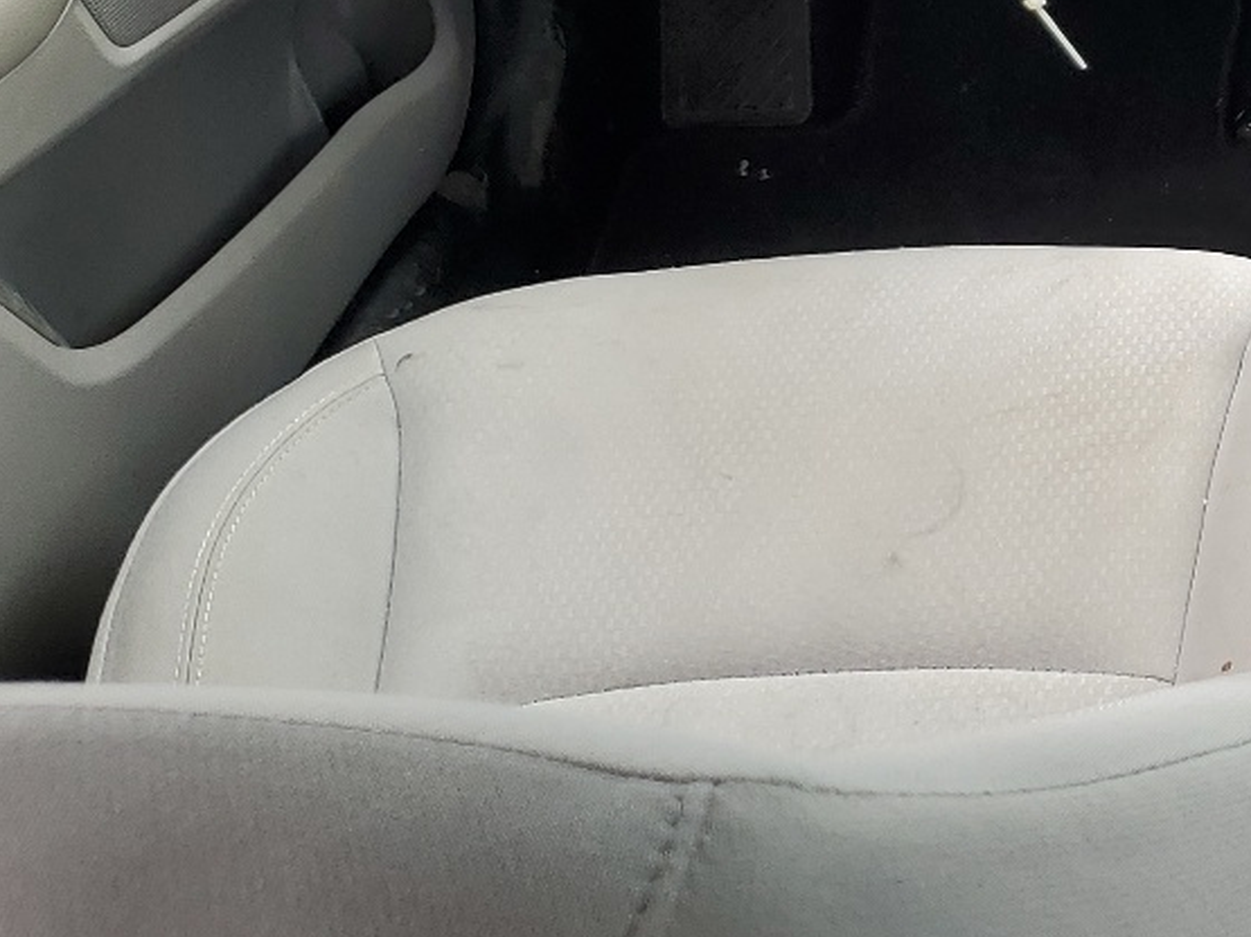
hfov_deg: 23.3
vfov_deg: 19.5
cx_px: 1585
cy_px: 225
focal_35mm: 75
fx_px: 2710
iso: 50
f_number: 1.5
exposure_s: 1/270
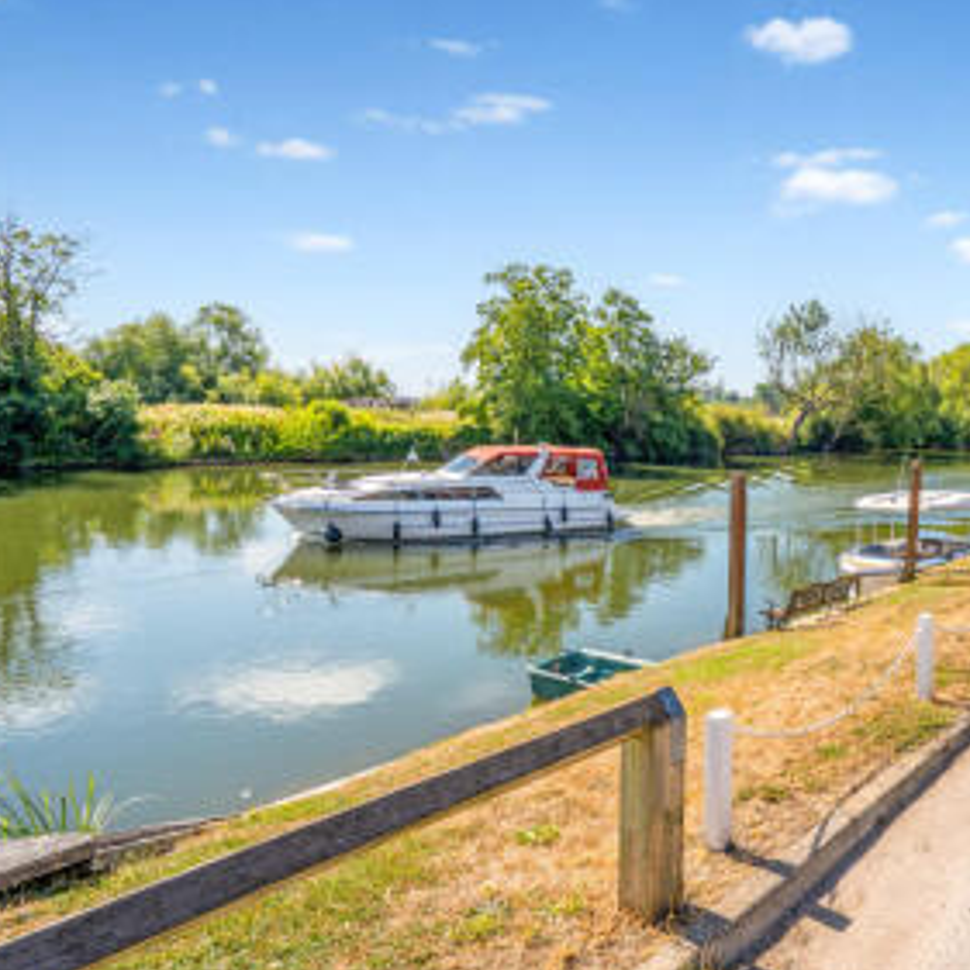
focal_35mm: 23
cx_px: 801
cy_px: 433
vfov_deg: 67.1
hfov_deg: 60.7
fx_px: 729
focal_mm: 16
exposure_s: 1/125
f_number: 10
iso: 100
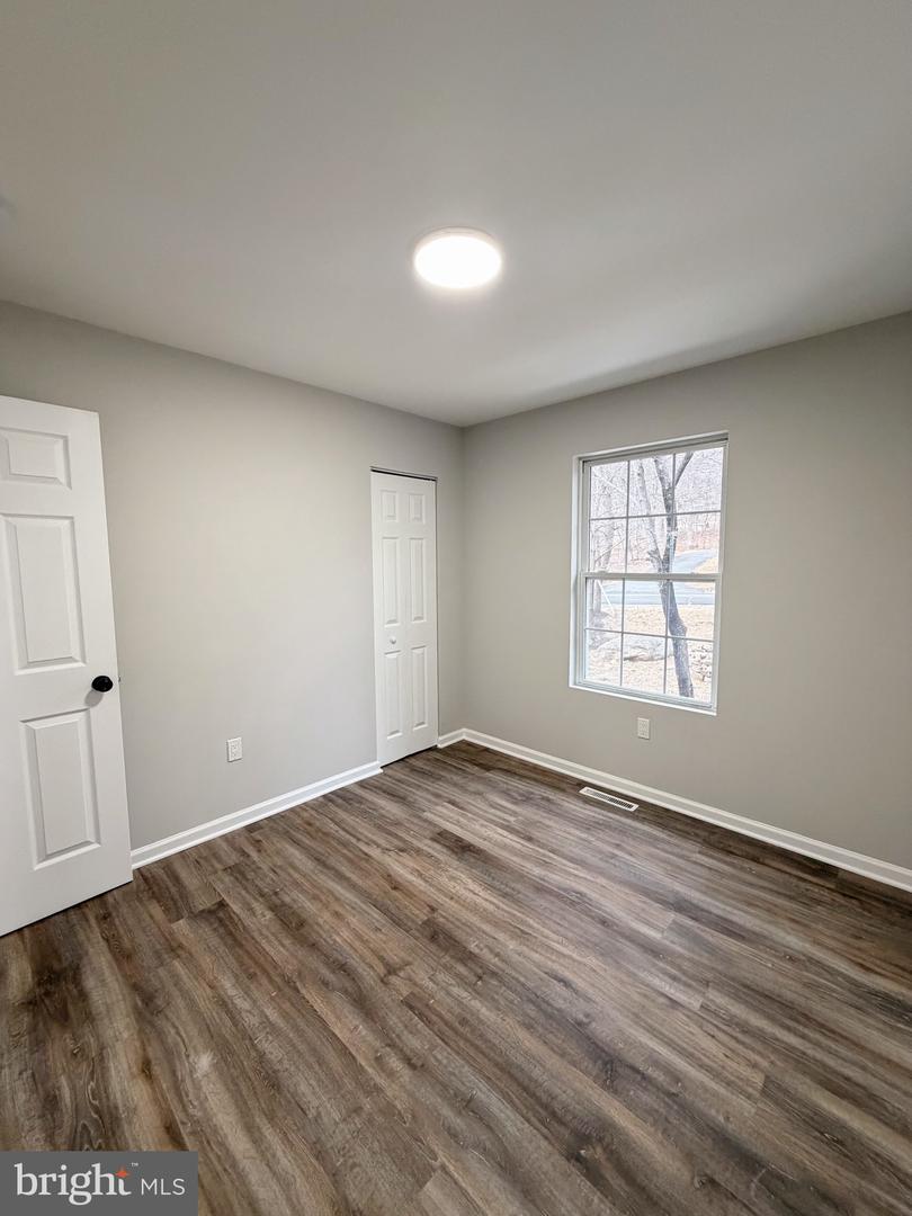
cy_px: 608
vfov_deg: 102.1
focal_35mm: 14
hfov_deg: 85.7
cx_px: 456
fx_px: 492
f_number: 2.2
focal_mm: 2.22
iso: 320
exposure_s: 1/120
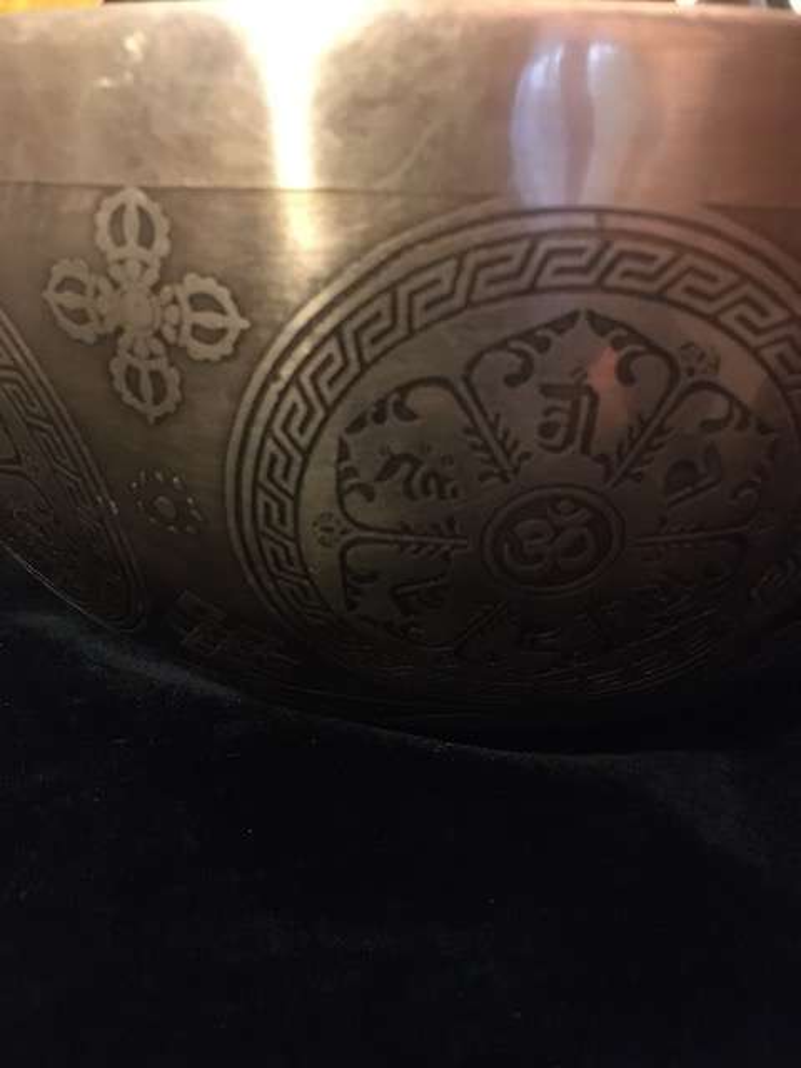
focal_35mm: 29
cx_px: 400
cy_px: 534
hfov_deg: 48.2
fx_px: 895
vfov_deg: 61.7
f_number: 2.2
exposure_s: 1/17
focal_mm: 4.15
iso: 1000
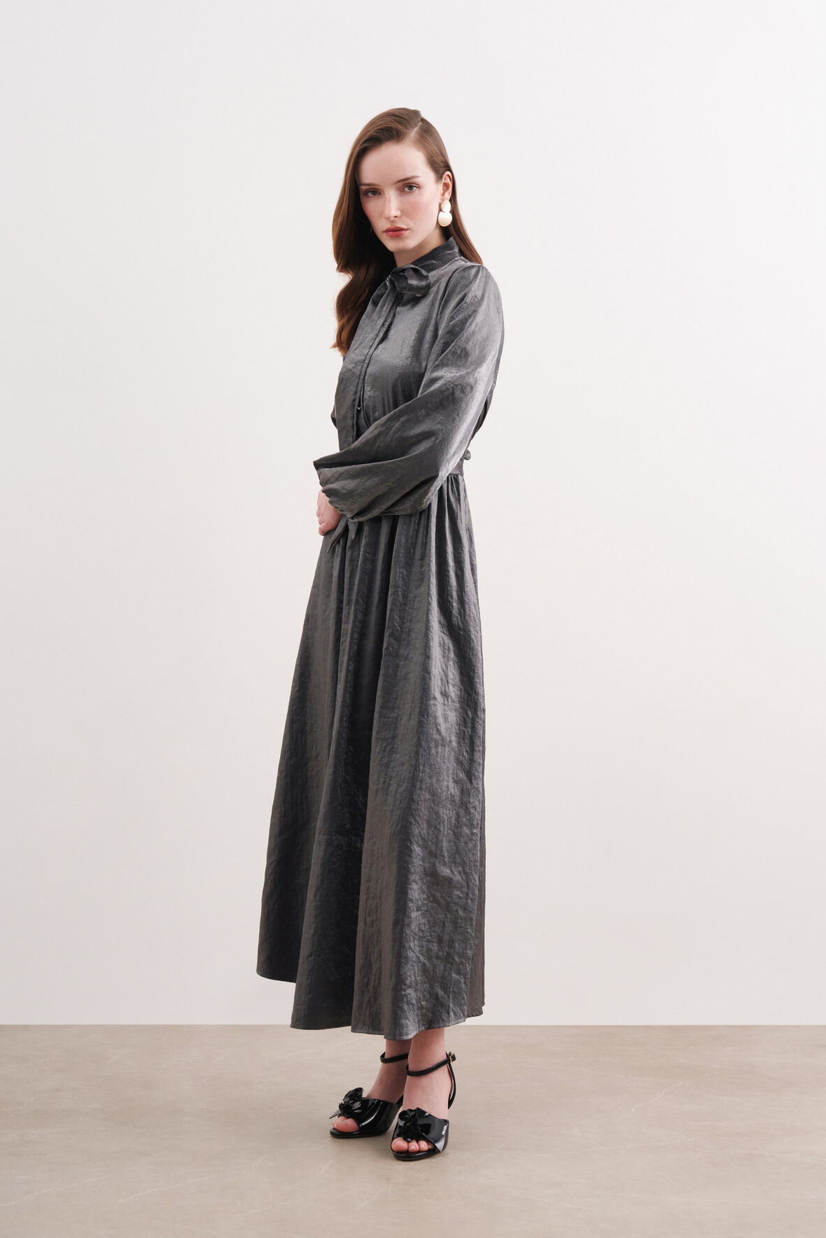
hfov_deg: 23.0
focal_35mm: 59
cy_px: 618
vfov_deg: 33.9
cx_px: 408
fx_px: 2030
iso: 400
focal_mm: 58
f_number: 11
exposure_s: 1/160
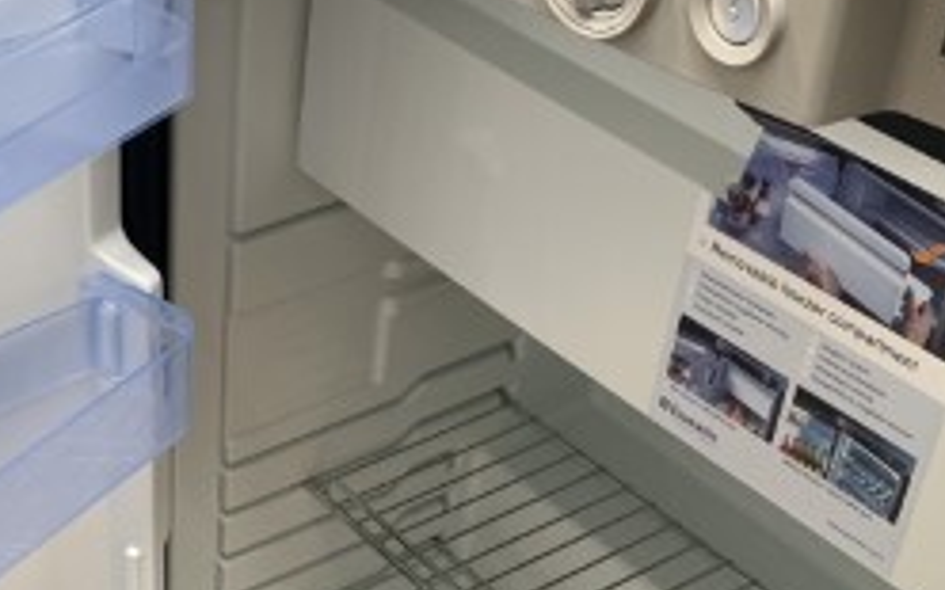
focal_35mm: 71
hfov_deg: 28.3
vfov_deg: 18.2
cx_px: 164
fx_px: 1829
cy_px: 487
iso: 125
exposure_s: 1/60
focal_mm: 4.25
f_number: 1.8
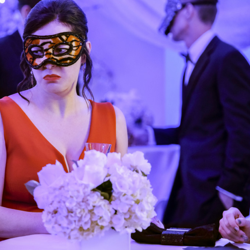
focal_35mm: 162
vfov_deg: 10.8
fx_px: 1324
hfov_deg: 10.8
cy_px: 124
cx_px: 64
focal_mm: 83.8
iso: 1600
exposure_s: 1/160
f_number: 2.8
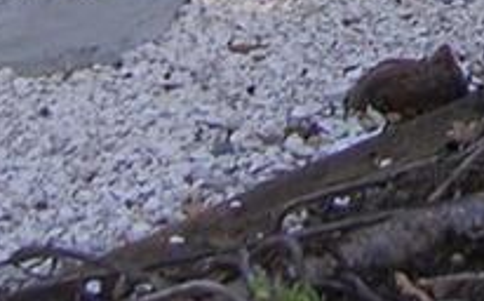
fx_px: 2818
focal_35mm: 214
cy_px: -852
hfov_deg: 9.2
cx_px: 961
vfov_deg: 5.4
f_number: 3.5
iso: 400
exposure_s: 1/500
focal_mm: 18
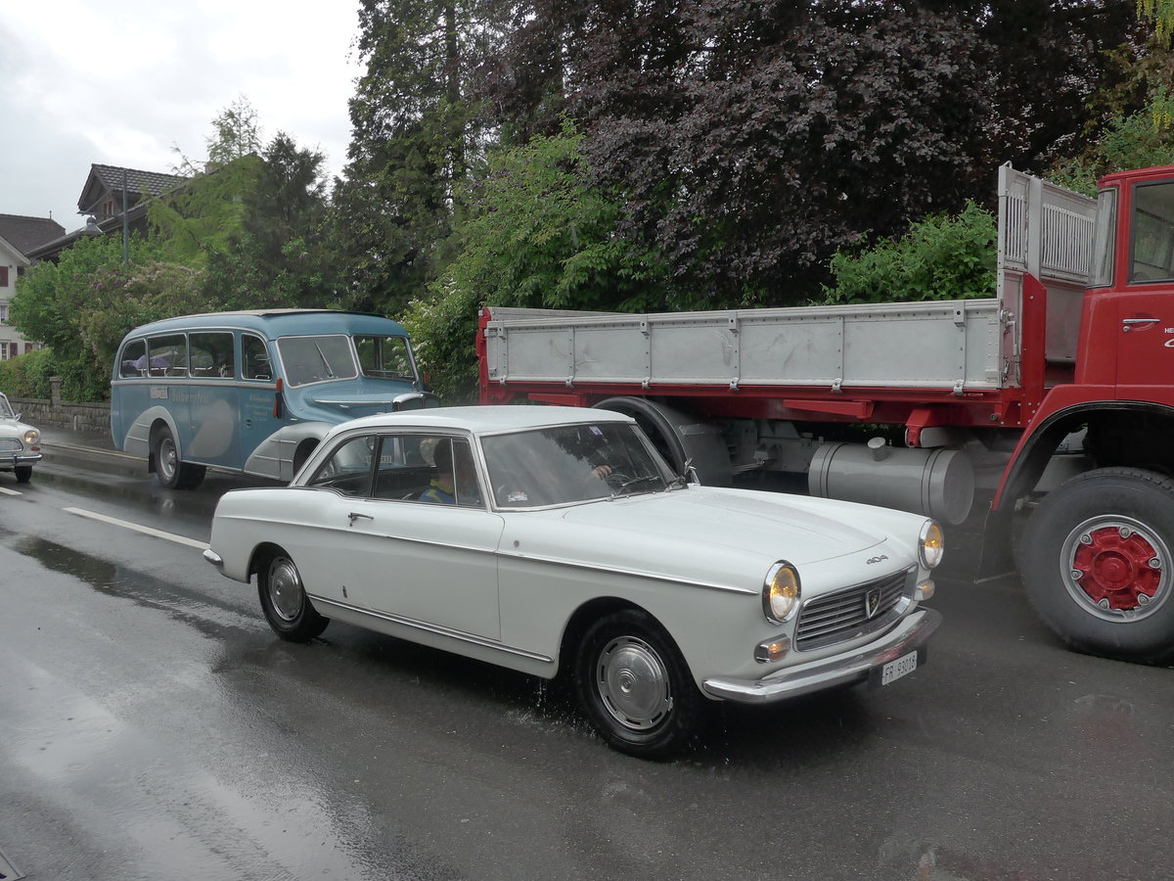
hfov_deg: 61.7
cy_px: 440
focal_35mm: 29
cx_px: 587
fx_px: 984
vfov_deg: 48.2
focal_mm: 6
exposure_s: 1/400
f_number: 2.8
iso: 160
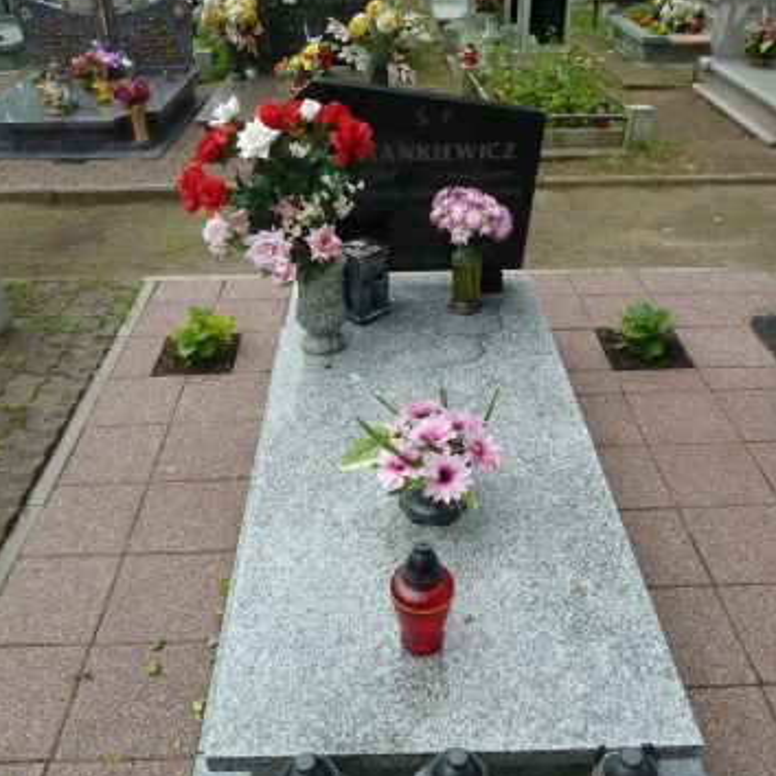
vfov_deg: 53.7
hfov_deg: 54.0
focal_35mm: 30
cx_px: 386
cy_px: 456
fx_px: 761
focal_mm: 4.1
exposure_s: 1/200
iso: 160
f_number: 3.5
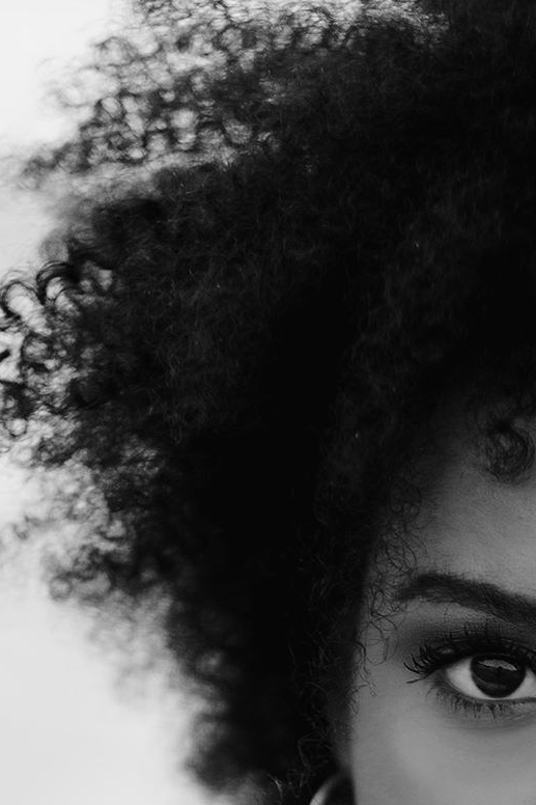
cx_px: 525
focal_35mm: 249
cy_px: 1084
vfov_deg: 8.2
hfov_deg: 5.5
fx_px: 5563
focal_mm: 56
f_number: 1.2
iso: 400
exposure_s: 1/500
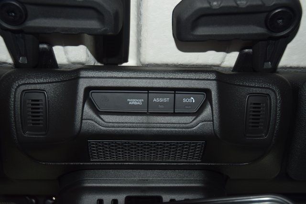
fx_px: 370
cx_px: 153
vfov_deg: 30.9
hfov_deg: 45.0
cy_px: 102
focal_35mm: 44
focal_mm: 29
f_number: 3.8
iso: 360
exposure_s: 1/60
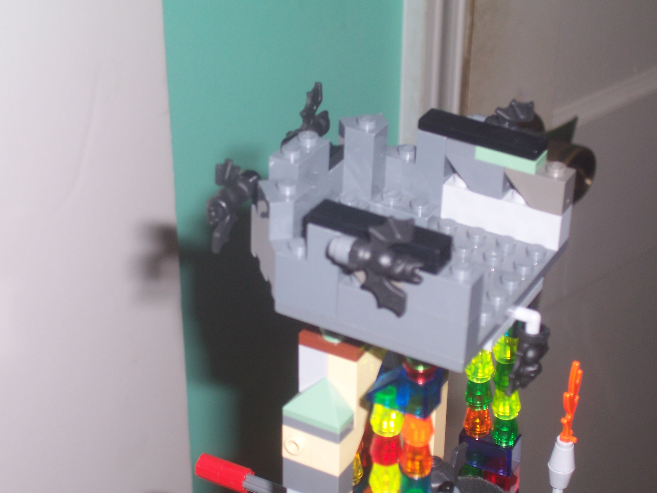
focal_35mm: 82
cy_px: 246
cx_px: 328
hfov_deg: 23.8
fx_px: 1556
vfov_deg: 18.0
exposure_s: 1/90
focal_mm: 13.5
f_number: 4.1
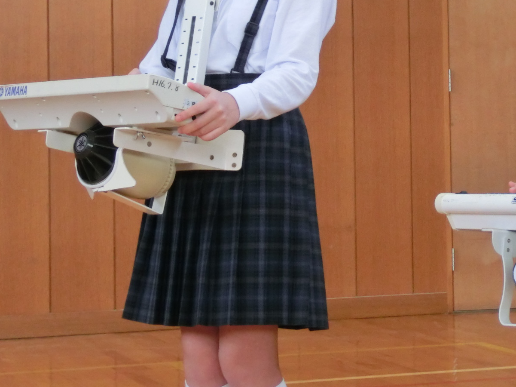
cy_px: 80
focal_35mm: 116
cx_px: 396
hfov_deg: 16.9
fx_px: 1729
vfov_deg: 12.7
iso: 400
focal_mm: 12.1
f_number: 4.7
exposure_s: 1/125
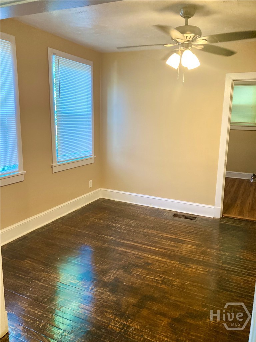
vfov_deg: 63.4
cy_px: 171
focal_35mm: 28
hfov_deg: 49.7
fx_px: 276
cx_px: 128
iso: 160
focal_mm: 3.99
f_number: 1.8
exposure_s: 1/60
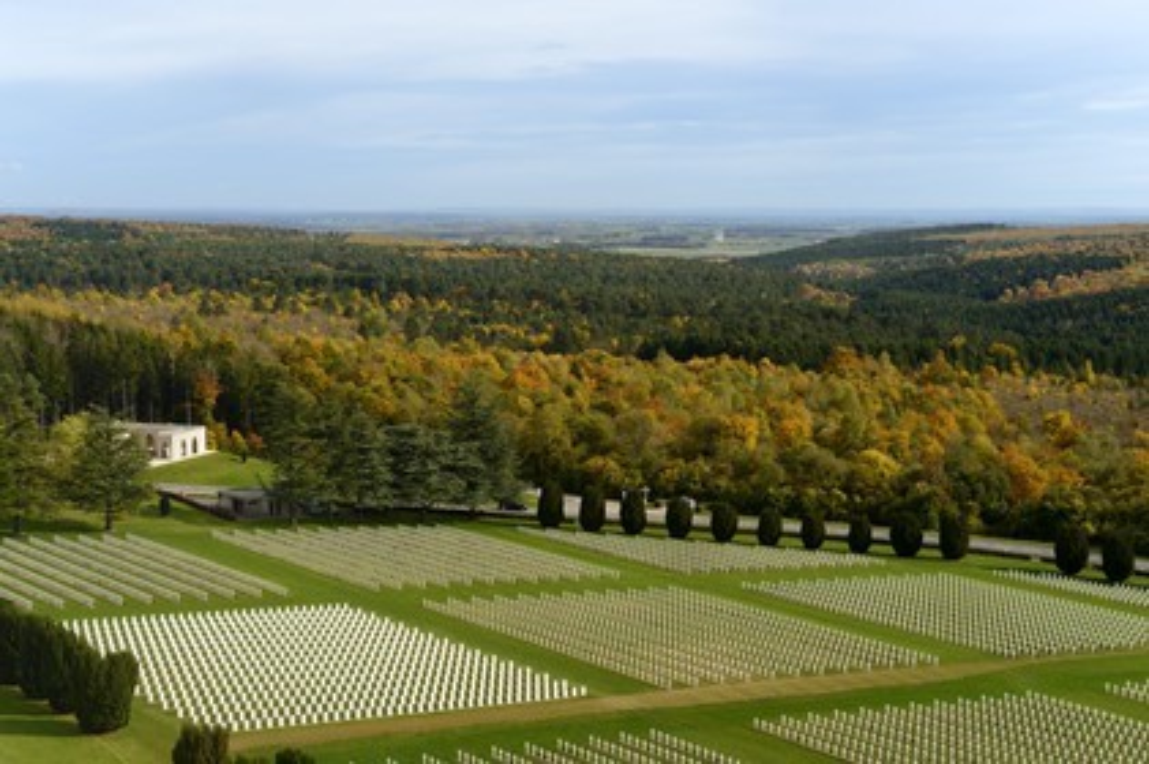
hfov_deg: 34.5
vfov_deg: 23.3
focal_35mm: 58
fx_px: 1850
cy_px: 382
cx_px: 574
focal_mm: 58
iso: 200
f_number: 13
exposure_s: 1/250
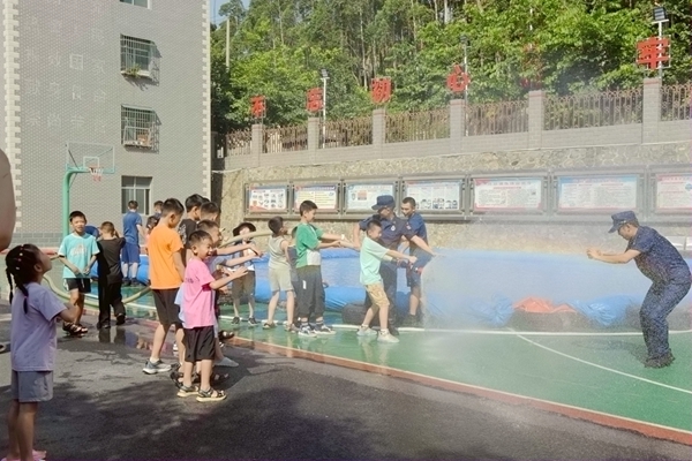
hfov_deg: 50.7
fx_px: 730
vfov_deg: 35.1
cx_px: 346
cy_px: 230
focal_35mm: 38
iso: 800
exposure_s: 1/1000
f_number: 16
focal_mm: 38
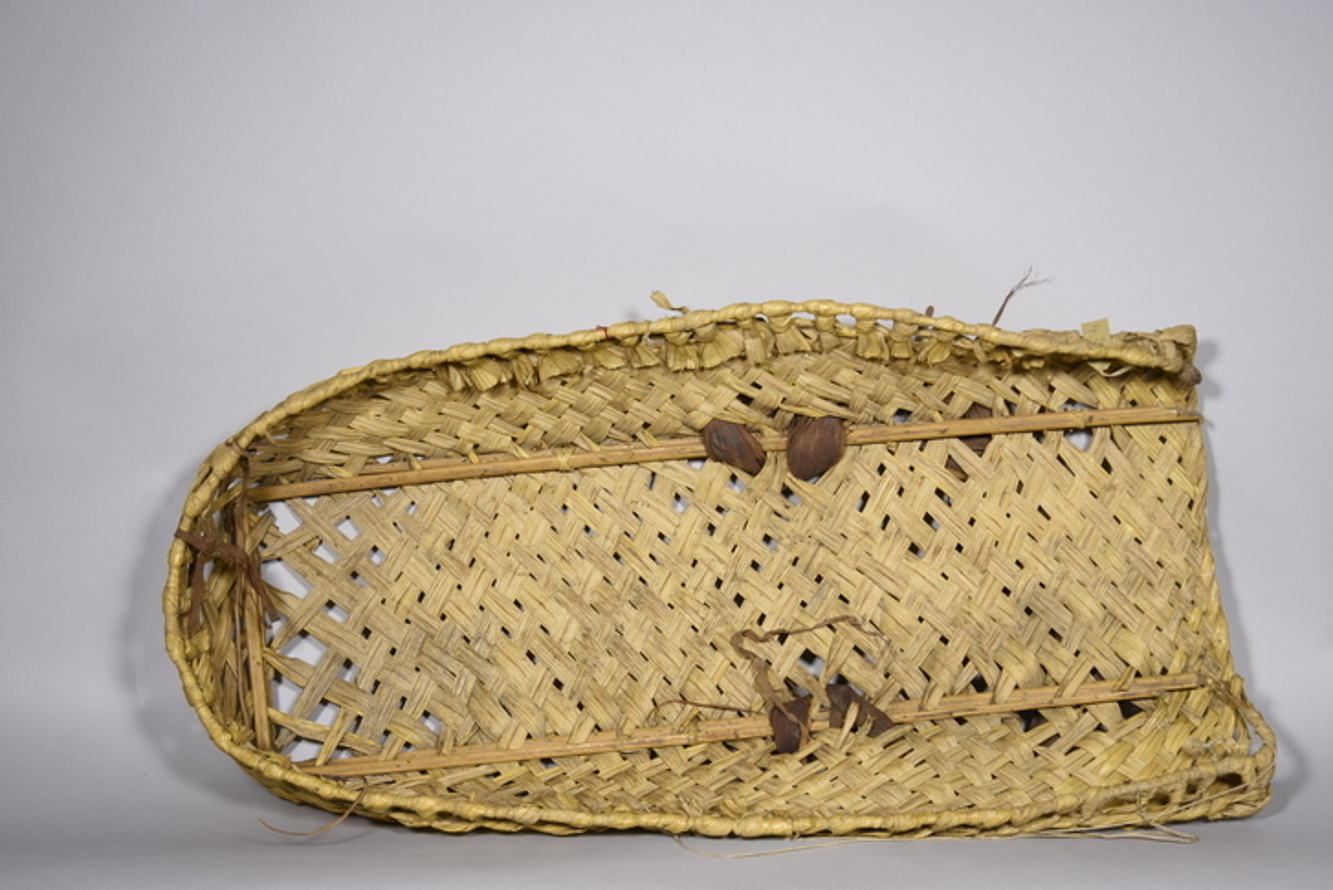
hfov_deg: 30.5
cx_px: 658
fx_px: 2444
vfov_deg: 20.6
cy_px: 478
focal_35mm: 66
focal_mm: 40
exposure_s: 1/80
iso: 400
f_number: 13
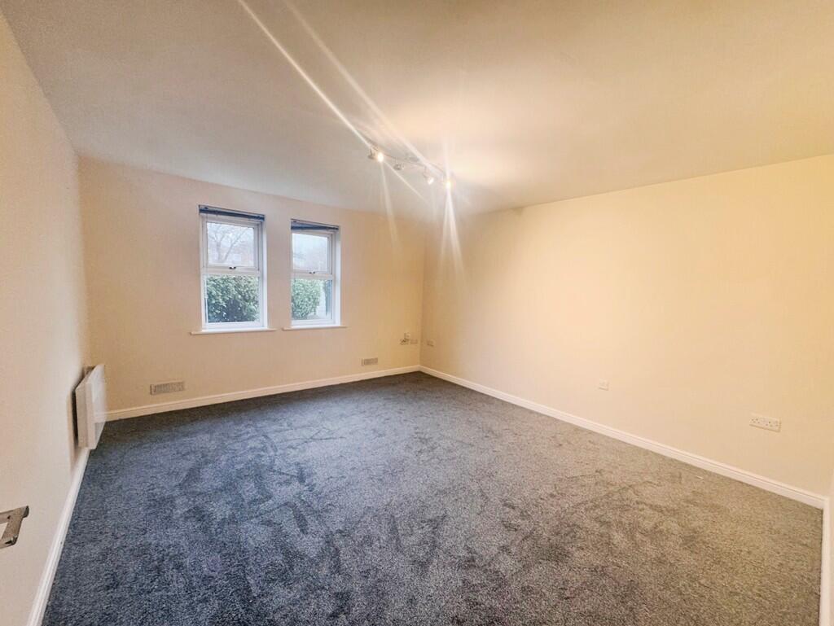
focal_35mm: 14
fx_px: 337
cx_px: 417
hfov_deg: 102.0
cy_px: 313
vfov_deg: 85.7
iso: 160
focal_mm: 2.22
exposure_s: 1/50
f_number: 2.2
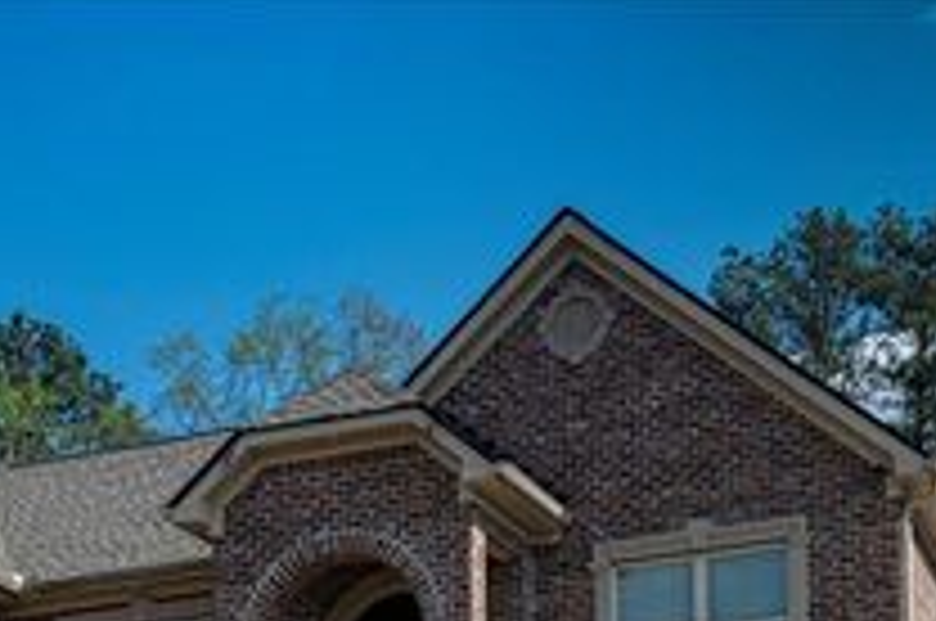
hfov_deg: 22.1
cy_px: 740
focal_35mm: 90
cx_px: 94
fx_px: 2342
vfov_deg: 14.6
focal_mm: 25
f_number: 8
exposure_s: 1/200
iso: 200
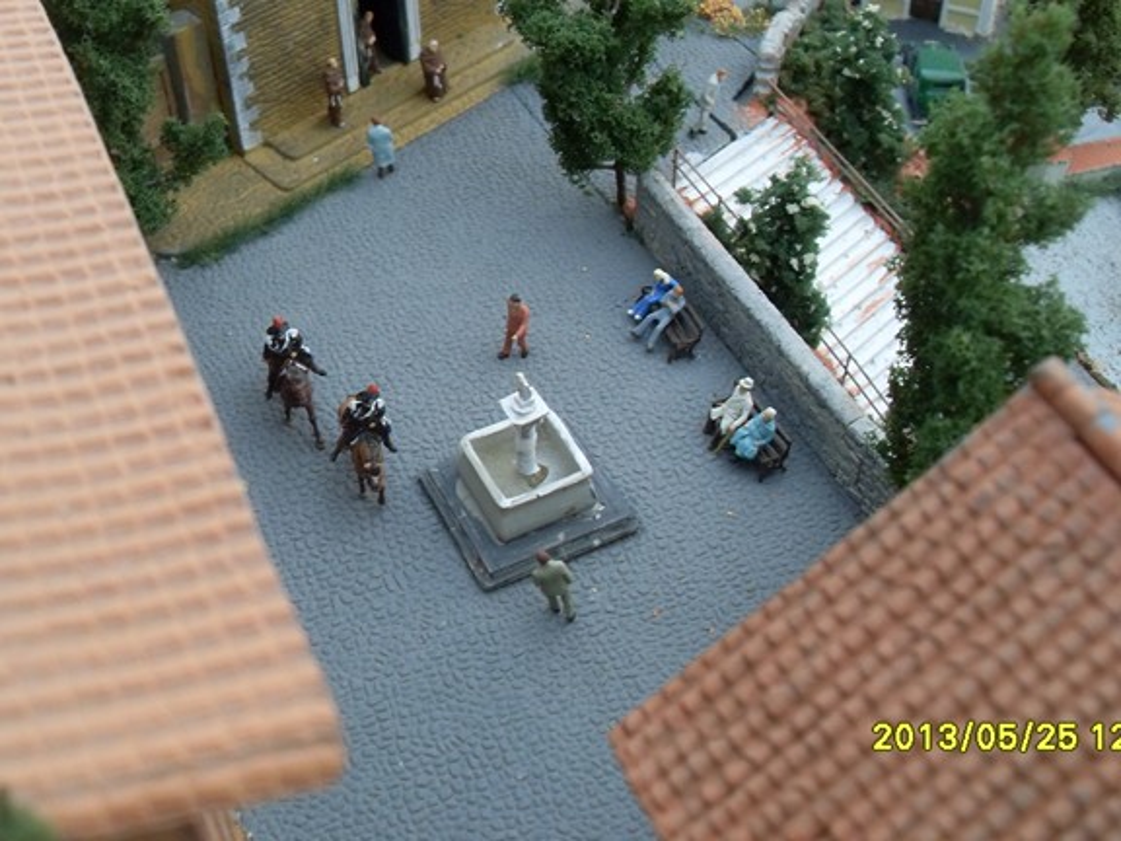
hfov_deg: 54.0
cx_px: 560
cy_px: 420
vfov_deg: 41.8
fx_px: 1101
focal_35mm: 34
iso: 200
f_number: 2.8
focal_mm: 6.3
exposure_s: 1/30
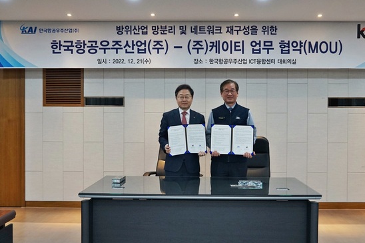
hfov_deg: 65.4
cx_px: 197
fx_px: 284
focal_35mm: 28
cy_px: 136
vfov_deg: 46.3
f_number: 4
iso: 1250
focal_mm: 24
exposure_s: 1/160
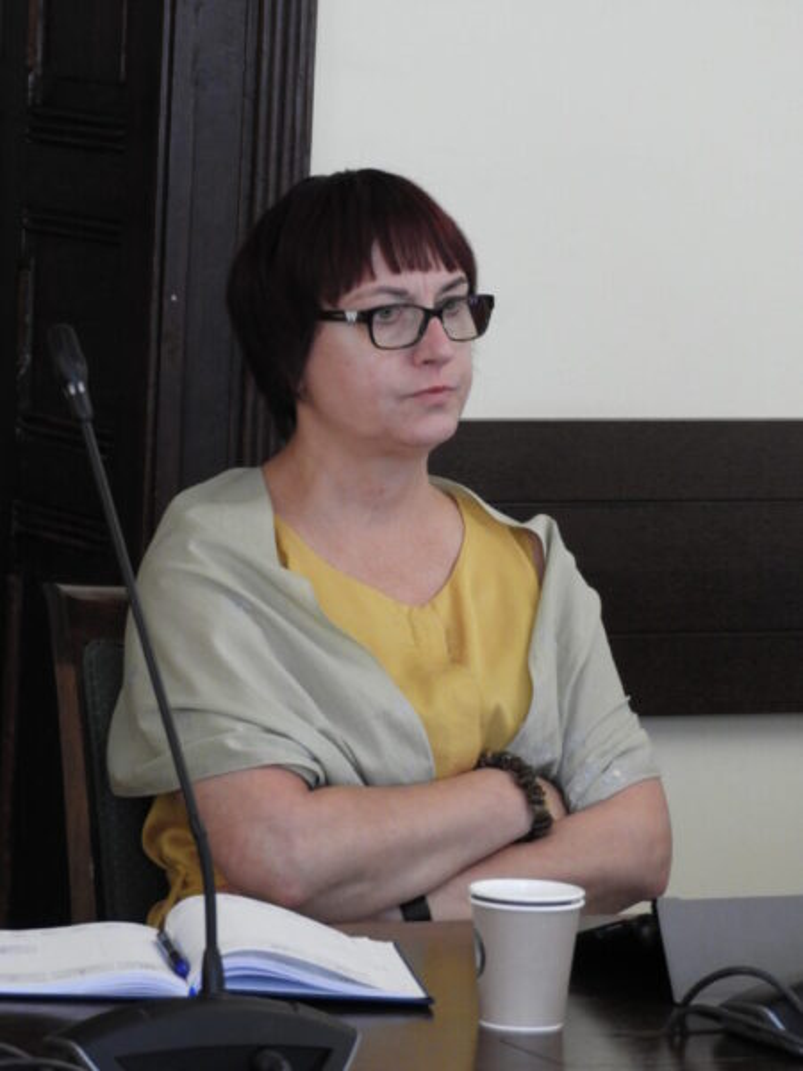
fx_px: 6186
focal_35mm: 200
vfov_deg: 9.9
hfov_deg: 7.4
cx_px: 402
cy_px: 536
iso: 500
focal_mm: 35.8
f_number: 5.3
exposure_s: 1/15
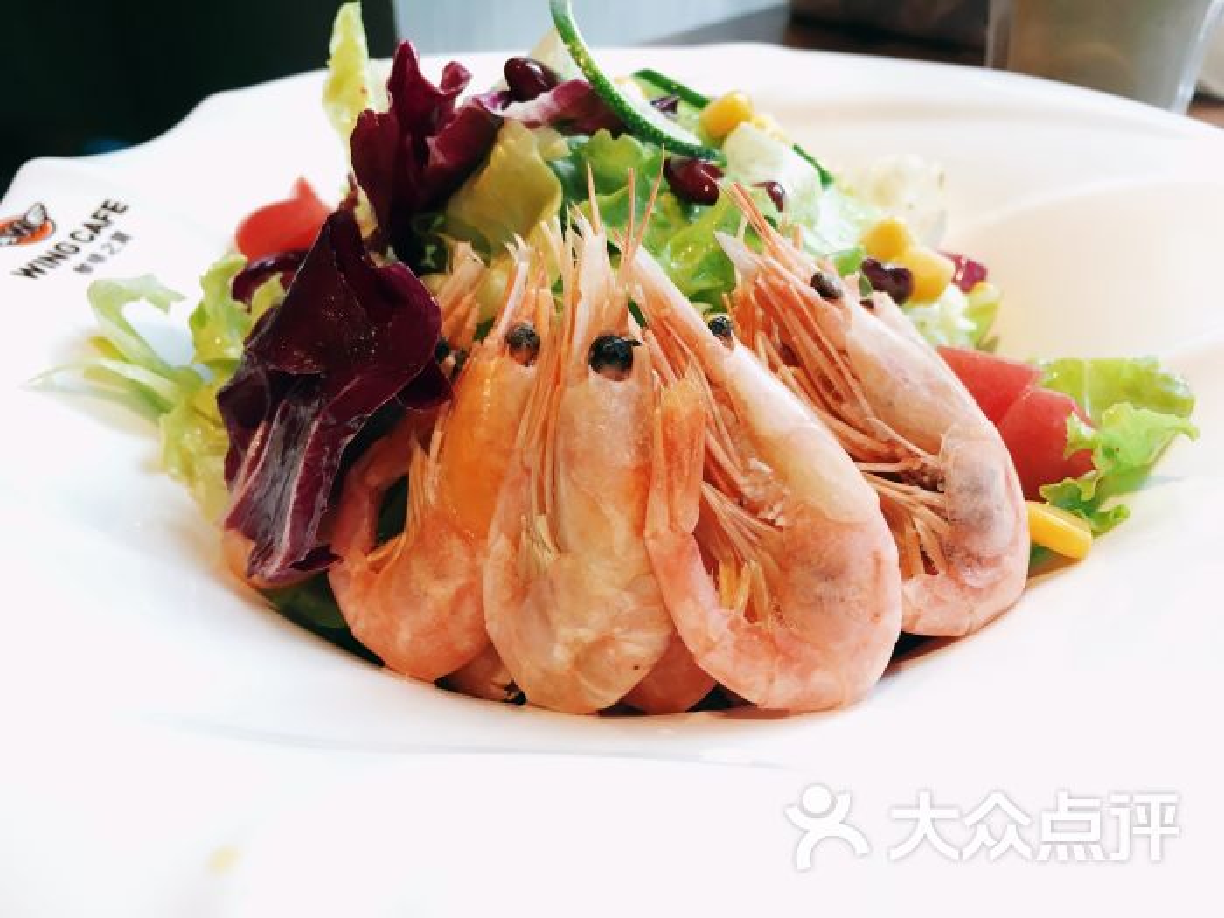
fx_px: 1025
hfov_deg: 61.7
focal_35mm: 29
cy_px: 459
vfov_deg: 48.2
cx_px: 612
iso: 32
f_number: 2.2
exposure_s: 1/33
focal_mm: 4.15
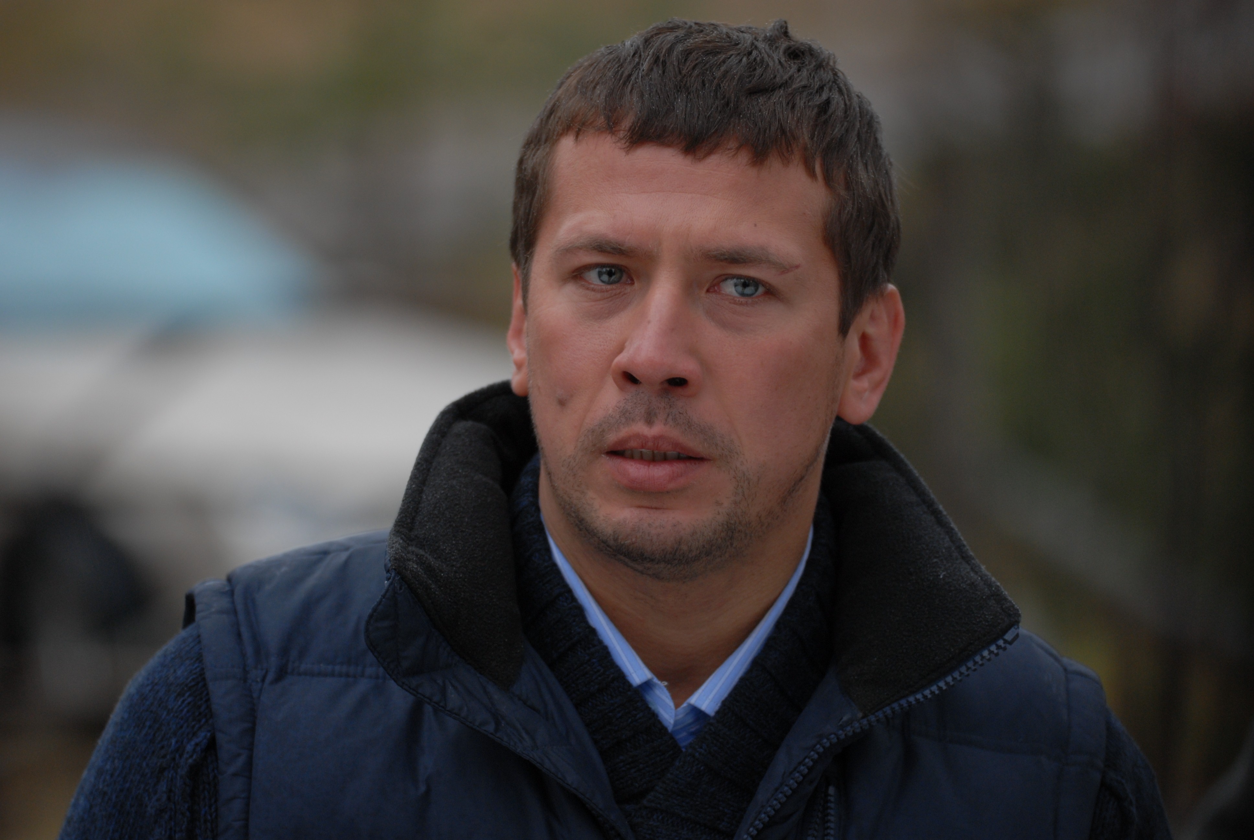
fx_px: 9678
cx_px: 627
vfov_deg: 5.0
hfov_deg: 7.4
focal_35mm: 278
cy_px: 420
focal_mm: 185
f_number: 3.5
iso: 250
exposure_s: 1/50
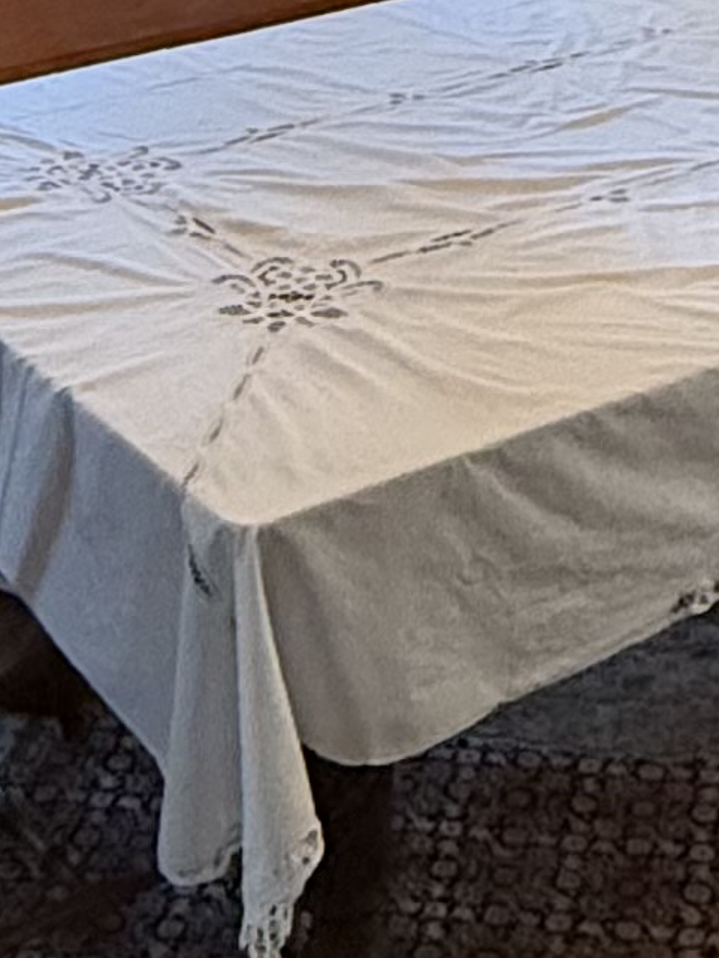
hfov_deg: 16.8
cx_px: 423
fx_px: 2436
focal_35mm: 88
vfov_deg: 20.7
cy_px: -197
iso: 500
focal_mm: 2.22
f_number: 2.2
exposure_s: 1/60
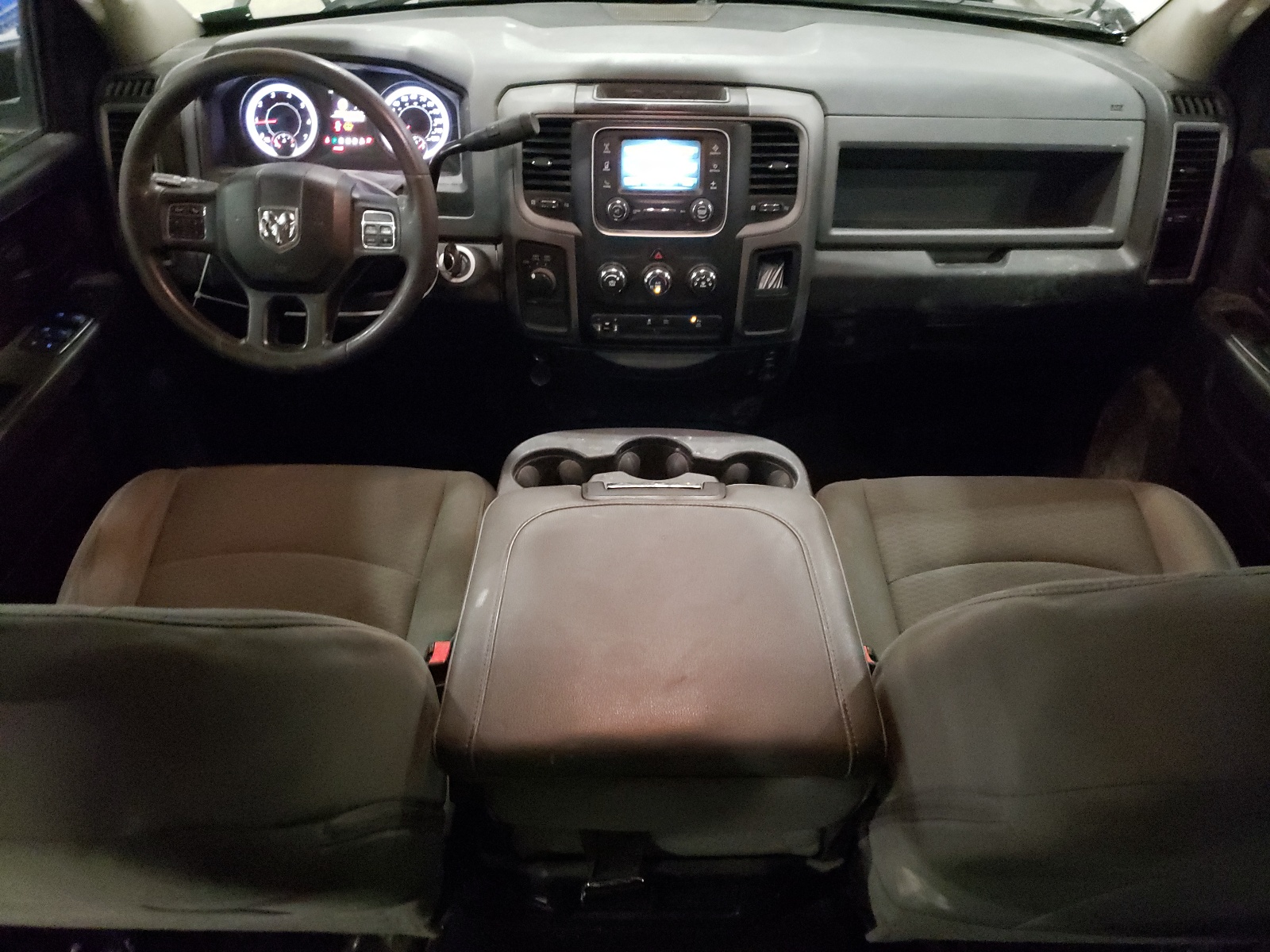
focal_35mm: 26
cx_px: 635
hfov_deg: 67.3
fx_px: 954
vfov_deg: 53.1
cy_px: 476
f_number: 1.5
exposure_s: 1/24
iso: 853
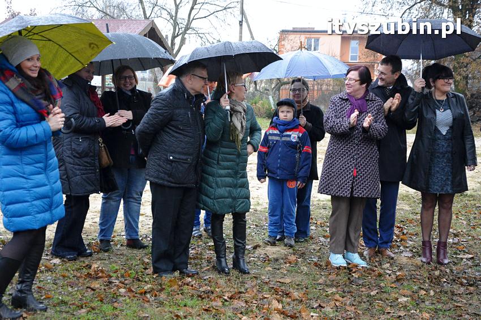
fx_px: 761
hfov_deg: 35.1
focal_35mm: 57
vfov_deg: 23.7
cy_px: 160
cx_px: 240
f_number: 4.5
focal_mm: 38
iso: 2000
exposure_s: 1/80
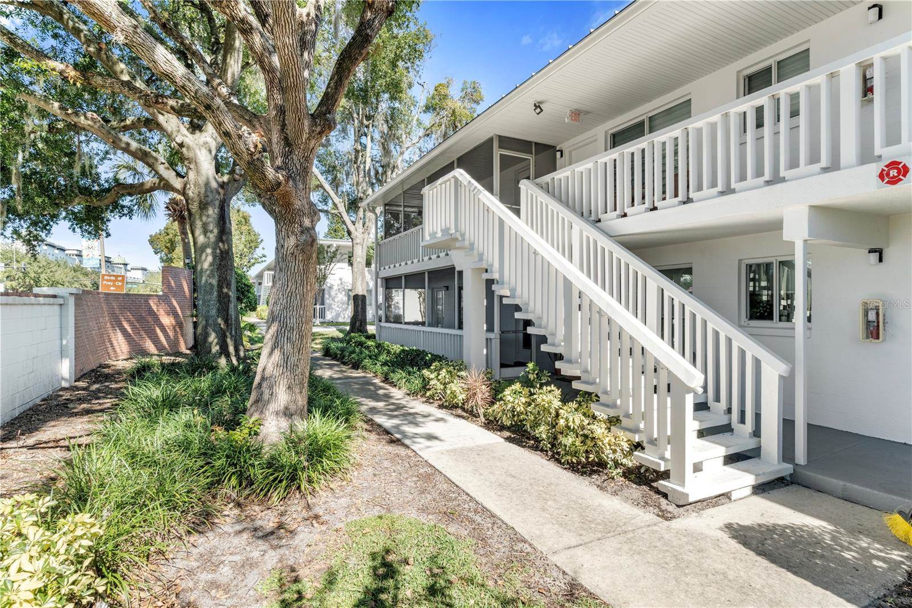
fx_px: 469
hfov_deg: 88.4
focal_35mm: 18
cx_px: 456
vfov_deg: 65.9
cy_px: 304
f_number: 11
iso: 400
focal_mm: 18.5
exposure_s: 1/50
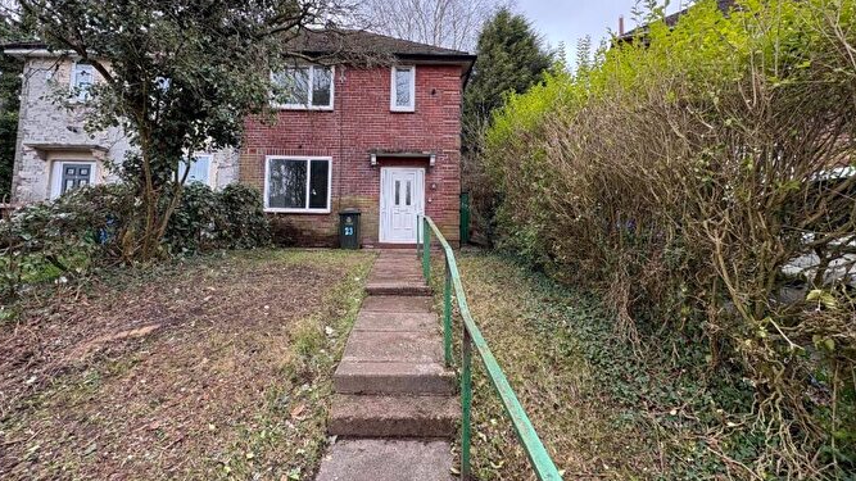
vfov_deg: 66.7
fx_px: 363
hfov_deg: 99.3
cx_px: 412
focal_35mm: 16
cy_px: 203
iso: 50
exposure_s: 1/99
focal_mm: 2.22
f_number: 2.2
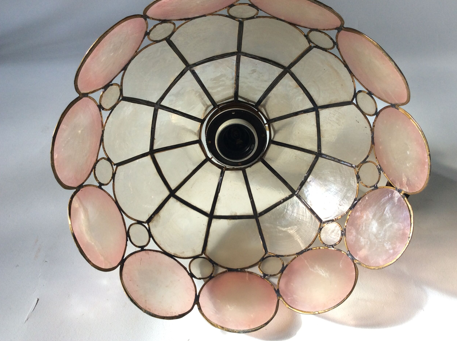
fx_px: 435
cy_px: 166
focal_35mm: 33
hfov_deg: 55.4
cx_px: 234
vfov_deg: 42.8
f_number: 2.4
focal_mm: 3.3
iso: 32
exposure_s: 1/100
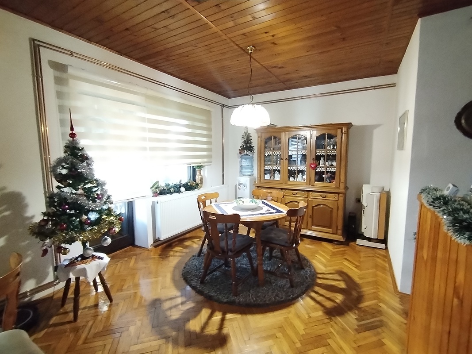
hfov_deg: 94.5
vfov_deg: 78.1
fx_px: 218
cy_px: 177
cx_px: 236
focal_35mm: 16
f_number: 2.2
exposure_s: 1/16.7
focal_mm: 1.42
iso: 1728
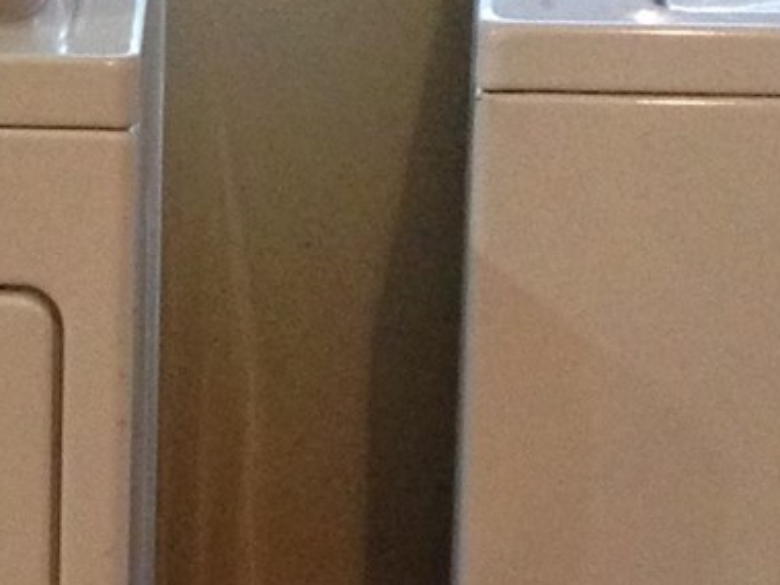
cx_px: -55
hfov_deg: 11.0
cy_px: 532
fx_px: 4011
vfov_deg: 8.3
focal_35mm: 178
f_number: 2.4
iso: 400
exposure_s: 1/20
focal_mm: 4.12
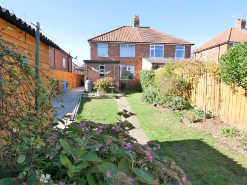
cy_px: 92
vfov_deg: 71.6
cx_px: 124
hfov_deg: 87.7
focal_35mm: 18
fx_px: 128
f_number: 5.6
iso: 200
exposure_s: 1/200
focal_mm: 9
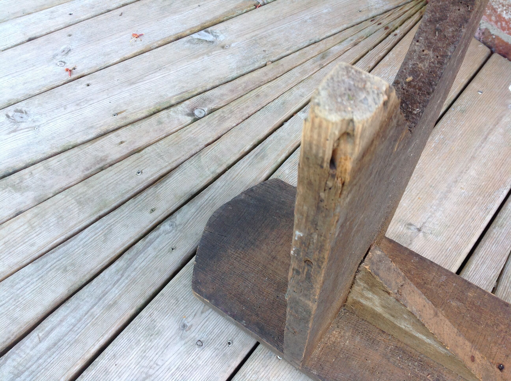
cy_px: 190
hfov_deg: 52.7
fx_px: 516
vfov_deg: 40.6
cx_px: 256
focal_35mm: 35
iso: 64
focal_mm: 4.28
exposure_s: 1/120
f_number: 2.4
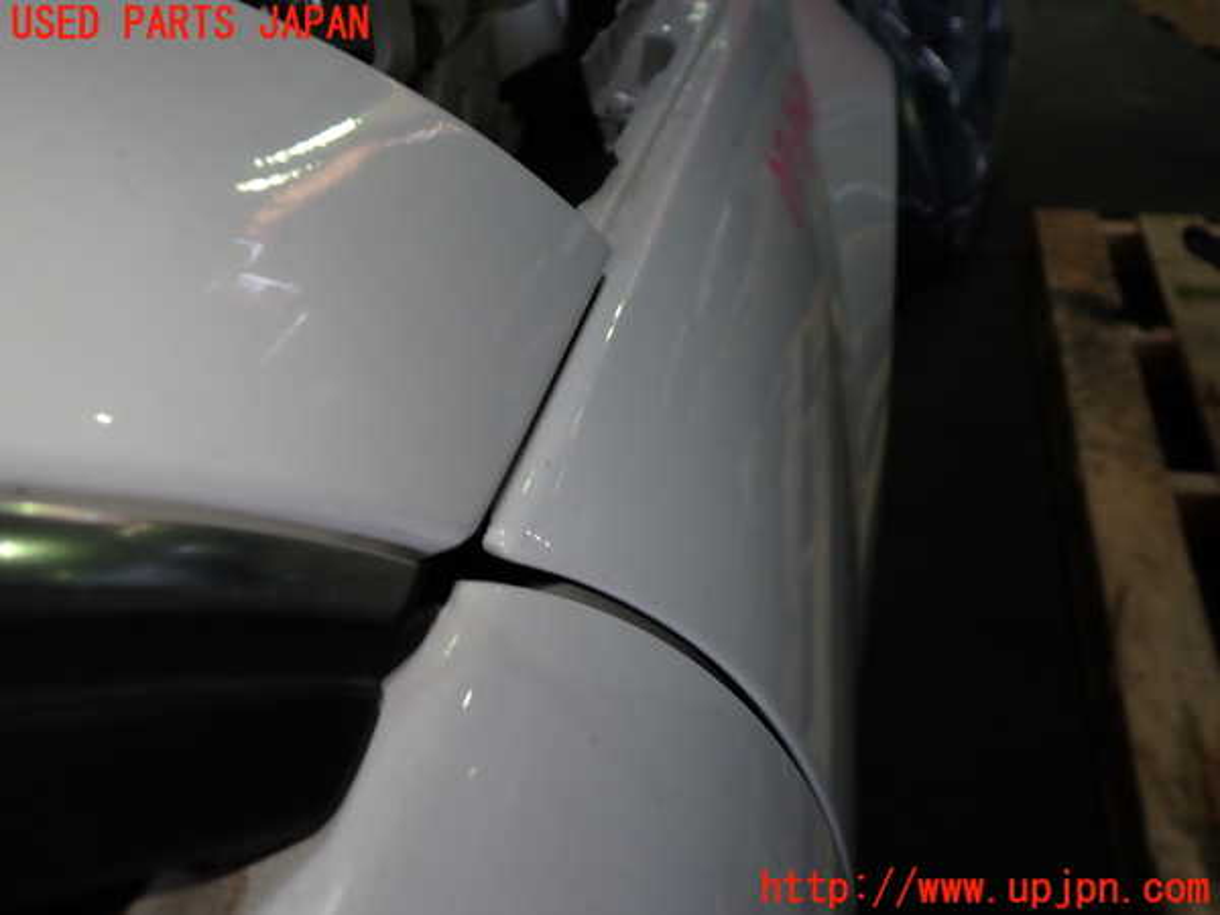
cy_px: 458
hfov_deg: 60.0
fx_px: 1057
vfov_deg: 46.8
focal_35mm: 30
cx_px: 610
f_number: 2.3
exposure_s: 1/80
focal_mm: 5.4
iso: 100
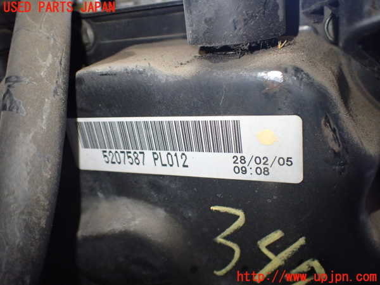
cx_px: 190
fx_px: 329
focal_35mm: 30
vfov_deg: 46.8
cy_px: 142
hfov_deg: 60.0
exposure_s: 1/125
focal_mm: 5.4
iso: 800
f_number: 2.3
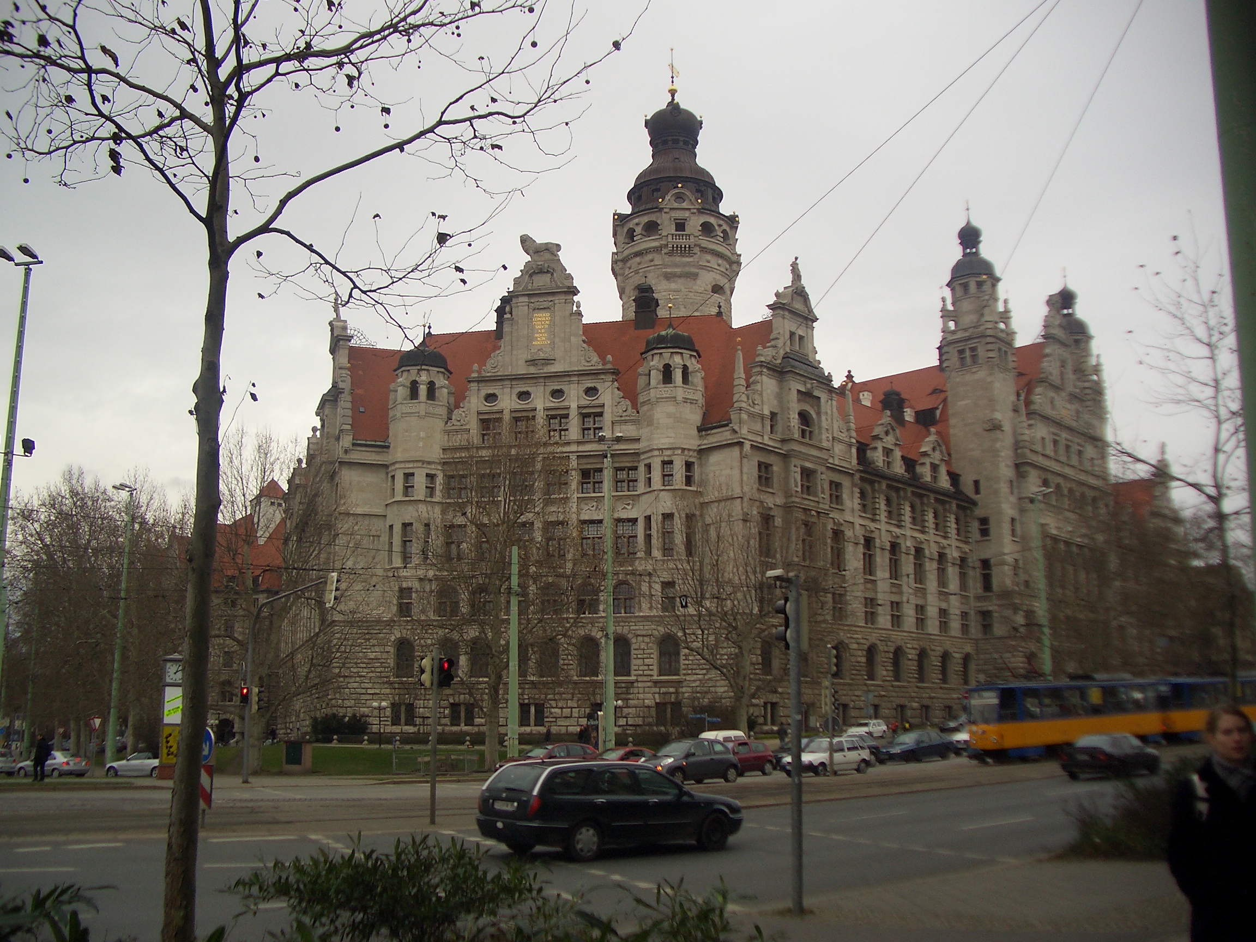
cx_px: 628
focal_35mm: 35
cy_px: 471
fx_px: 1270
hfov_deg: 52.6
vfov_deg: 40.7
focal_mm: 5.8
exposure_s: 1/250
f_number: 2.6
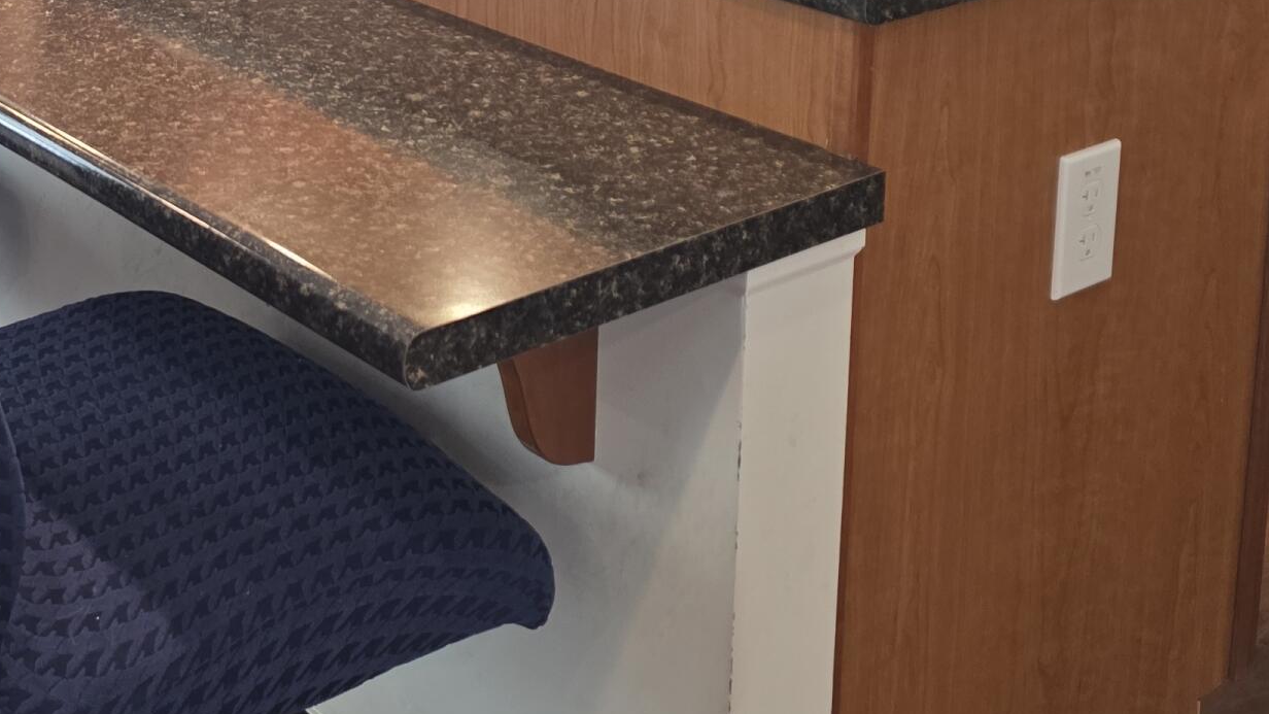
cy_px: -174
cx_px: 112
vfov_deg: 18.5
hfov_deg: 32.5
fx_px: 2053
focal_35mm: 61
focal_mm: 6.3
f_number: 1.7
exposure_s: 1/120
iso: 160
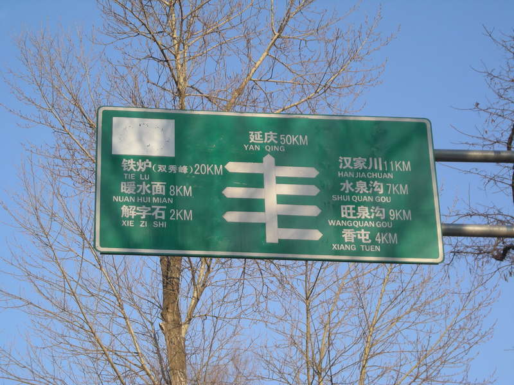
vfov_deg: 14.1
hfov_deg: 18.7
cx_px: 257
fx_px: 1559
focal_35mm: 105
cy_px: 192
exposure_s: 1/183
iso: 50
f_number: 4.7
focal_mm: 17.1
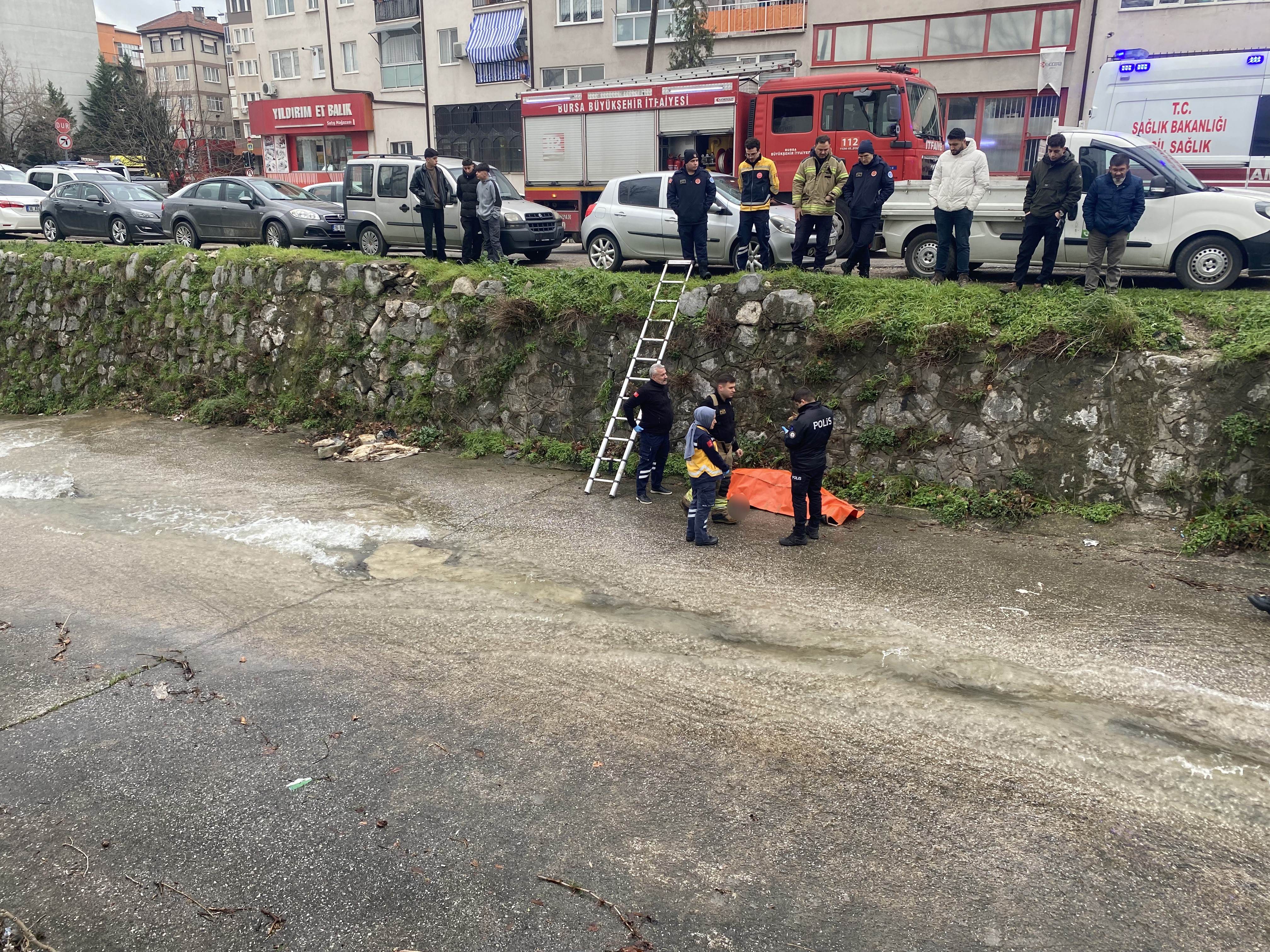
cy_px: 476
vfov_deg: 53.1
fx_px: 954
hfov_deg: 67.3
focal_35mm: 26
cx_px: 635
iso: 32
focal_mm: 4.25
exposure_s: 1/122
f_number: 1.8
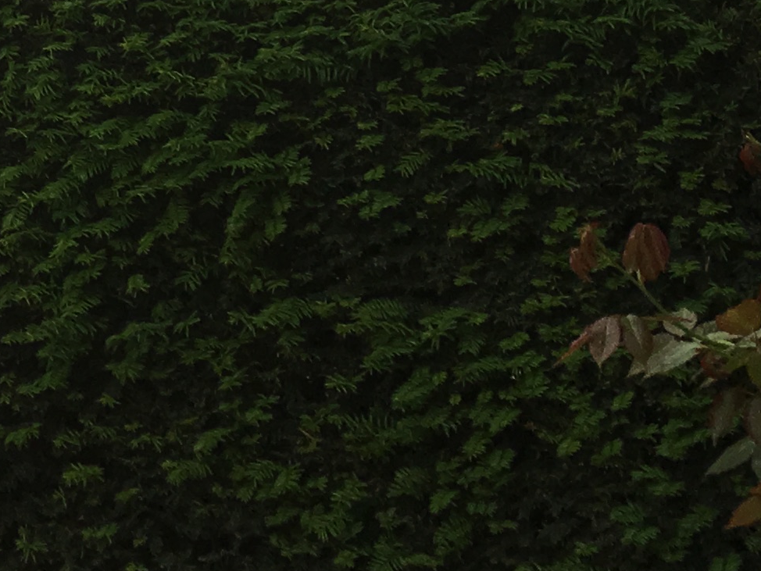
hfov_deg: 16.3
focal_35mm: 120
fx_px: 2639
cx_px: 116
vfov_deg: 11.3
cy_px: -527
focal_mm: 4.15
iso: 25
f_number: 2.2
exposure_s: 1/1832
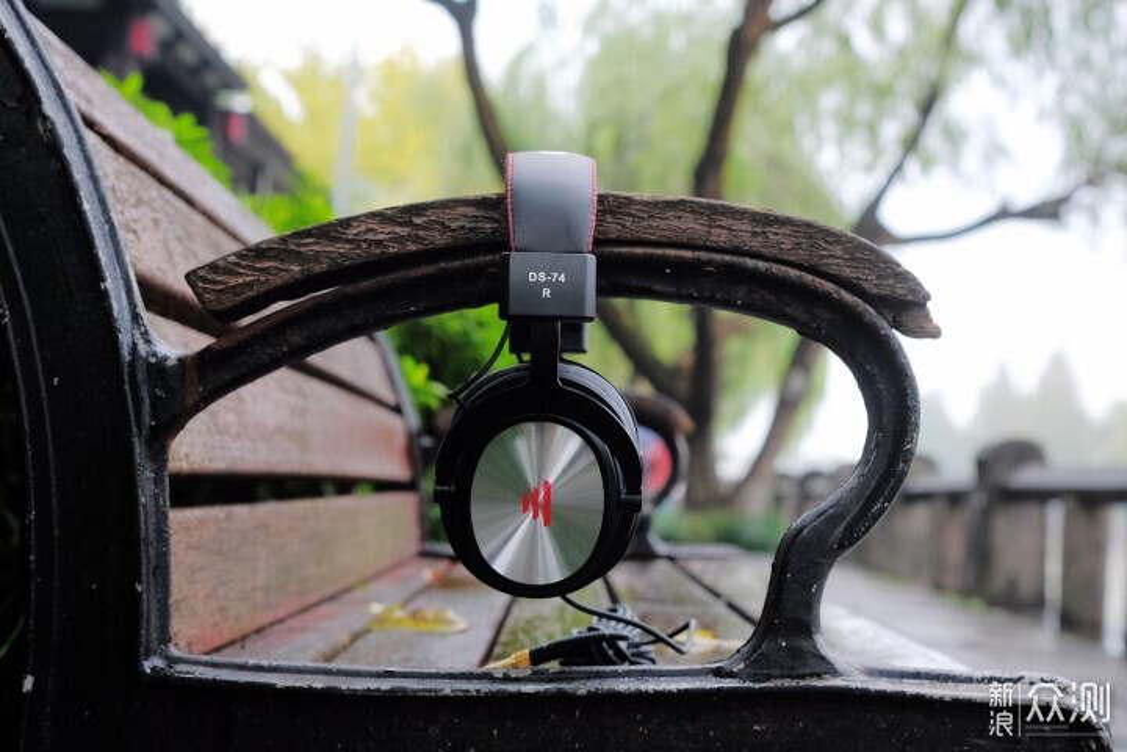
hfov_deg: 39.6
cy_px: 376
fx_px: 1565
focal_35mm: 50
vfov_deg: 27.0
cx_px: 564
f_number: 4
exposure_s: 1/750
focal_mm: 33
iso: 1600
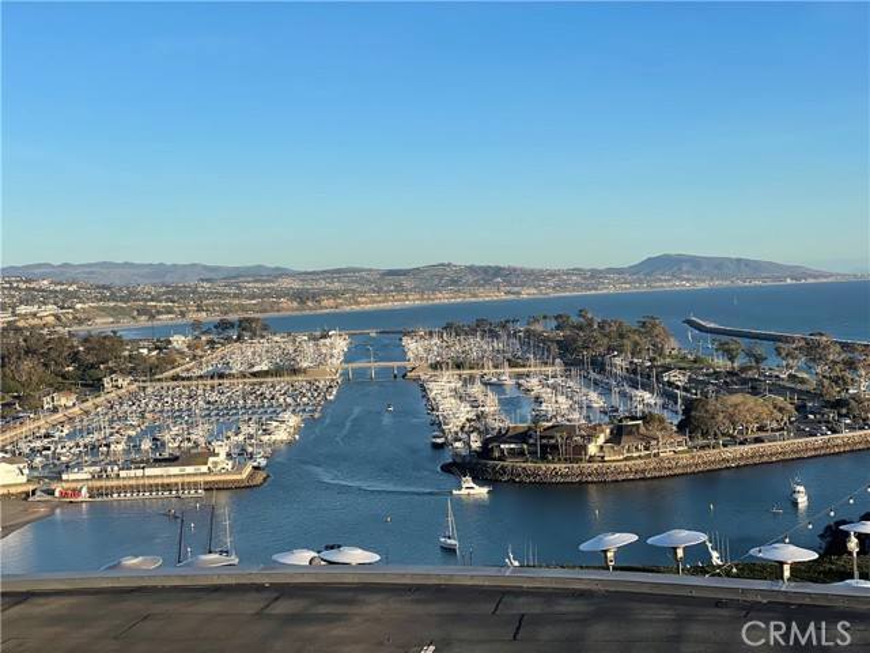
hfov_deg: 36.8
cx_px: 435
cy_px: 326
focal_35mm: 52
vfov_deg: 28.0
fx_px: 1307
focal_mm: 6
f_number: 2
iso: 25
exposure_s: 1/1229
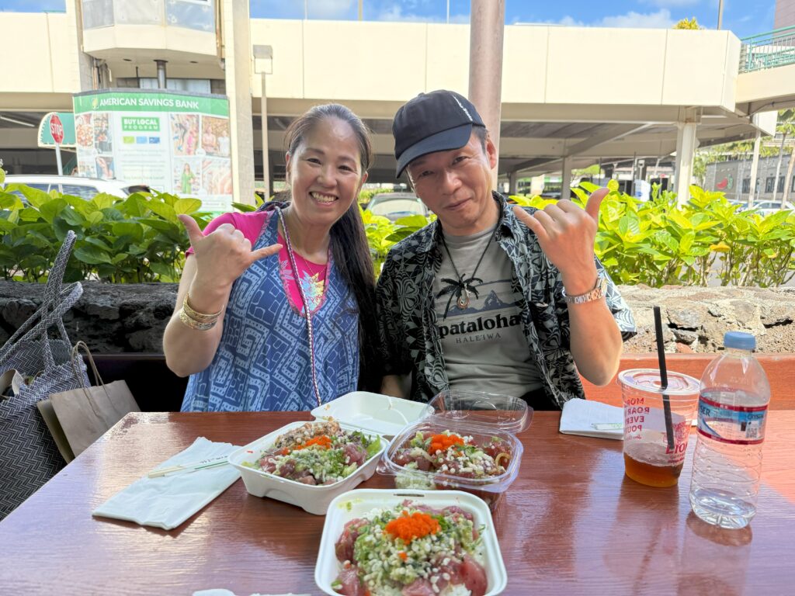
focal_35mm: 24
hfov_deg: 71.6
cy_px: 298
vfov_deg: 56.8
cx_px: 398
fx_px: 551
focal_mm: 6.76
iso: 100
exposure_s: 1/1230
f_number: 1.78
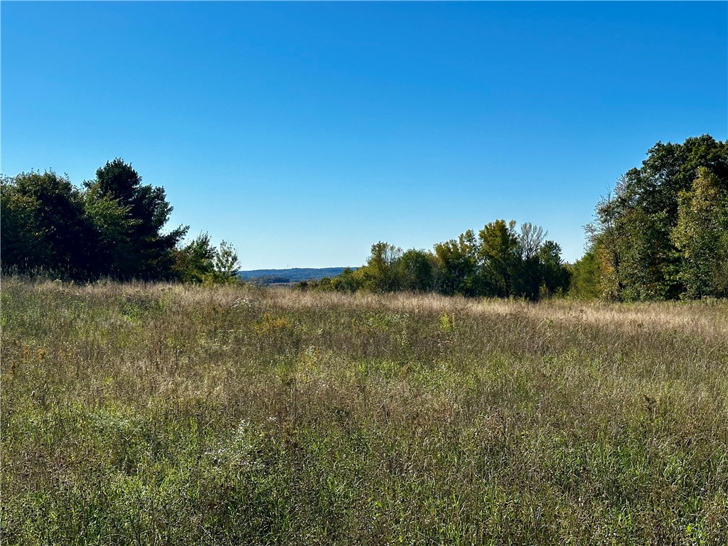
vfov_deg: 30.3
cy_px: 273
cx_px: 364
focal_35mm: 48
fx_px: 1009
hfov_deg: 39.7
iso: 64
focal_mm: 6.86
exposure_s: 1/6623
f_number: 1.78
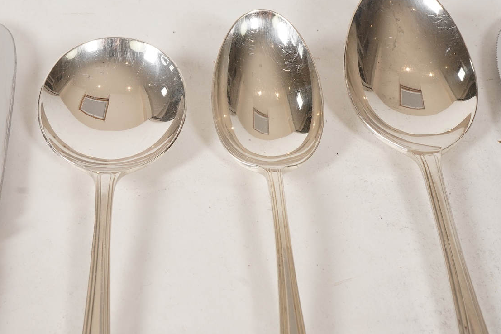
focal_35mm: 64
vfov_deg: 21.1
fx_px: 891
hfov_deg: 31.2
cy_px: 98
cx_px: 170
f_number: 22
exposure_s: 1/125
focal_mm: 30
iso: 400
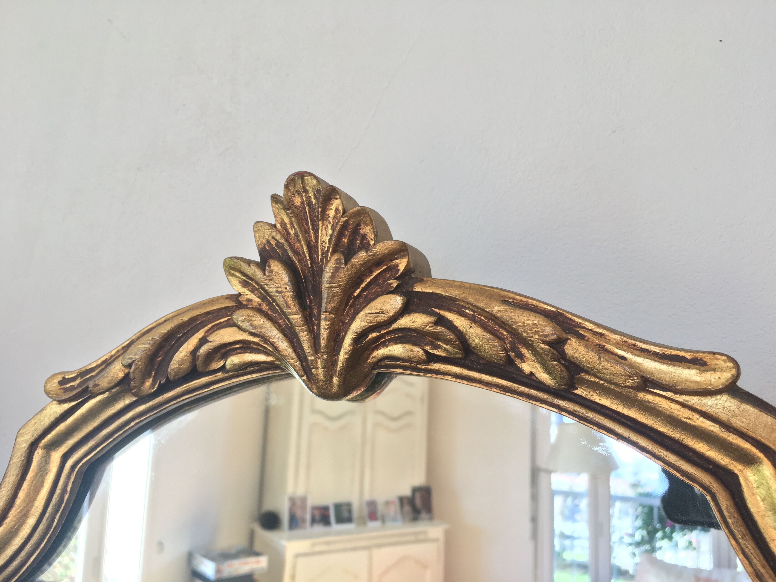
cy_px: 291
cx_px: 388
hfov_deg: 61.7
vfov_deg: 48.2
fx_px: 650
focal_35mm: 29
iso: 40
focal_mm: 4.15
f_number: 2.2
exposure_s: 1/100
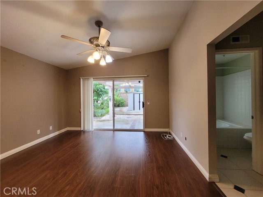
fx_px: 99
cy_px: 98
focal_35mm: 13
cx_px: 132
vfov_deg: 89.9
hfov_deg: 106.2
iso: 160
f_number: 2.2
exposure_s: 1/60
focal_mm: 1.74
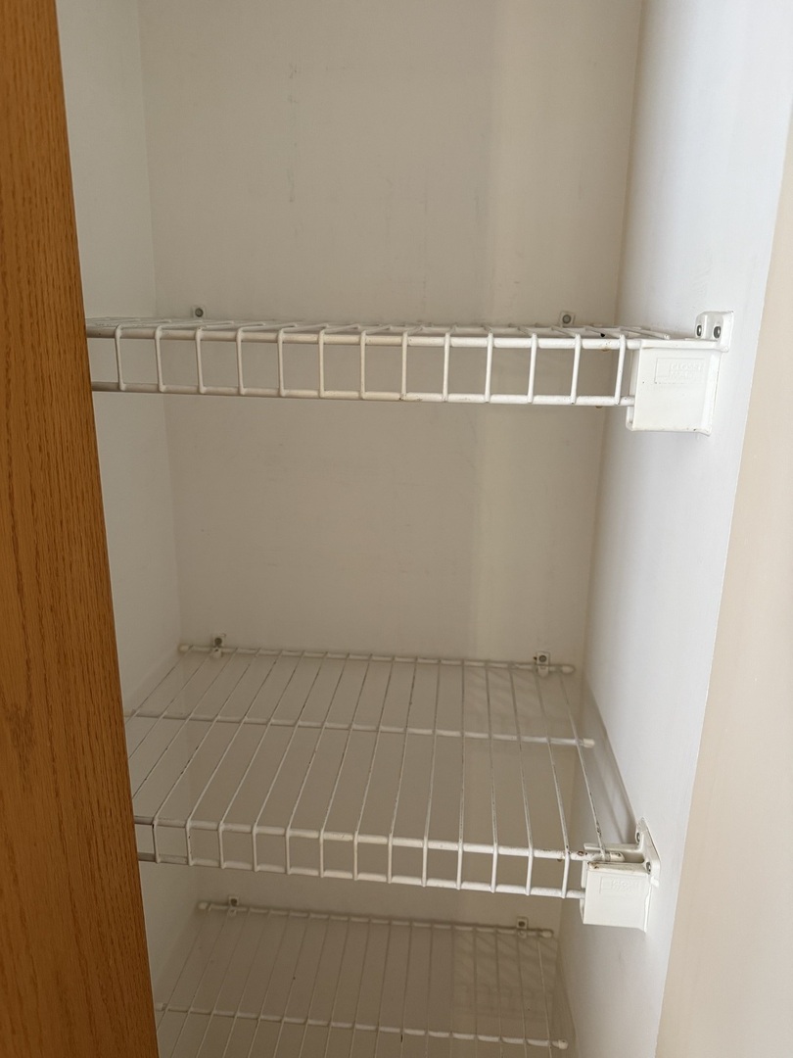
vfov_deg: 71.6
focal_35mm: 24
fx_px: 733
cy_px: 529
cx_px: 396
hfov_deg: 56.8
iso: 400
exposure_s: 1/60
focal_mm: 6.76
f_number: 1.78
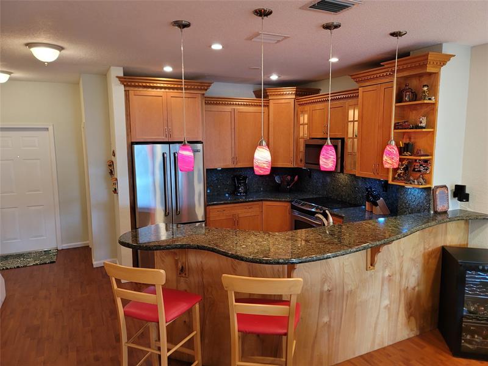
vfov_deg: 54.9
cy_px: 183
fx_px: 352
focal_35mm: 25
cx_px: 244
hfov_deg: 69.4
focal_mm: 7
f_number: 1.8
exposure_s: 1/40
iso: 160
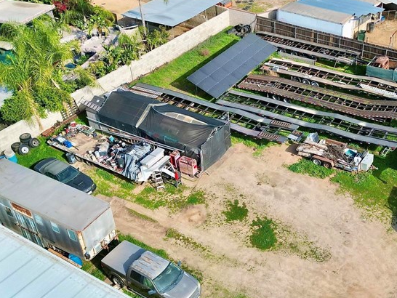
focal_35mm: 45
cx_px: 276
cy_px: 177
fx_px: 516
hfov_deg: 41.3
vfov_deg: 32.1
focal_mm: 6.72
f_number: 1.7
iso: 160
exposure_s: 1/2000
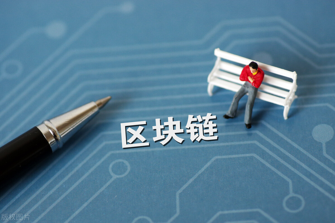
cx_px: 168
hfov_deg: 13.7
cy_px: 112
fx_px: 1395
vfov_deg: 9.1
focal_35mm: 150
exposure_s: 1/125
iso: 800
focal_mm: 100
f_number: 3.5
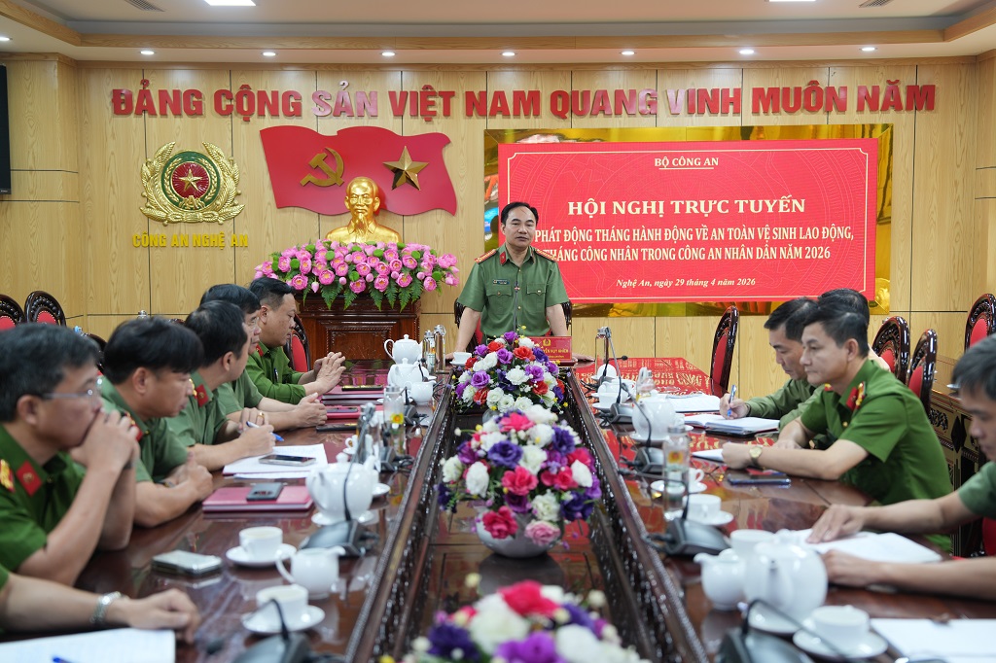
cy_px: 332
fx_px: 1327
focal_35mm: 48
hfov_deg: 41.1
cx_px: 498
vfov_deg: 28.1
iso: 250
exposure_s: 1/50
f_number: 2.8
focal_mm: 48
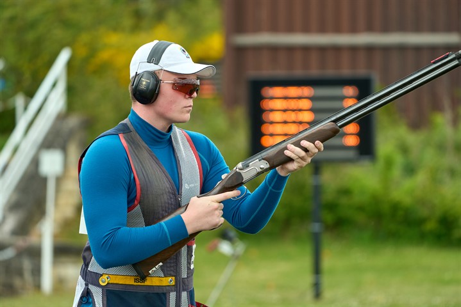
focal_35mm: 321
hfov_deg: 6.4
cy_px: 154
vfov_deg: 4.3
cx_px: 230
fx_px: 4112
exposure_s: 1/800
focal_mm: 321
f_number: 6.3
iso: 640
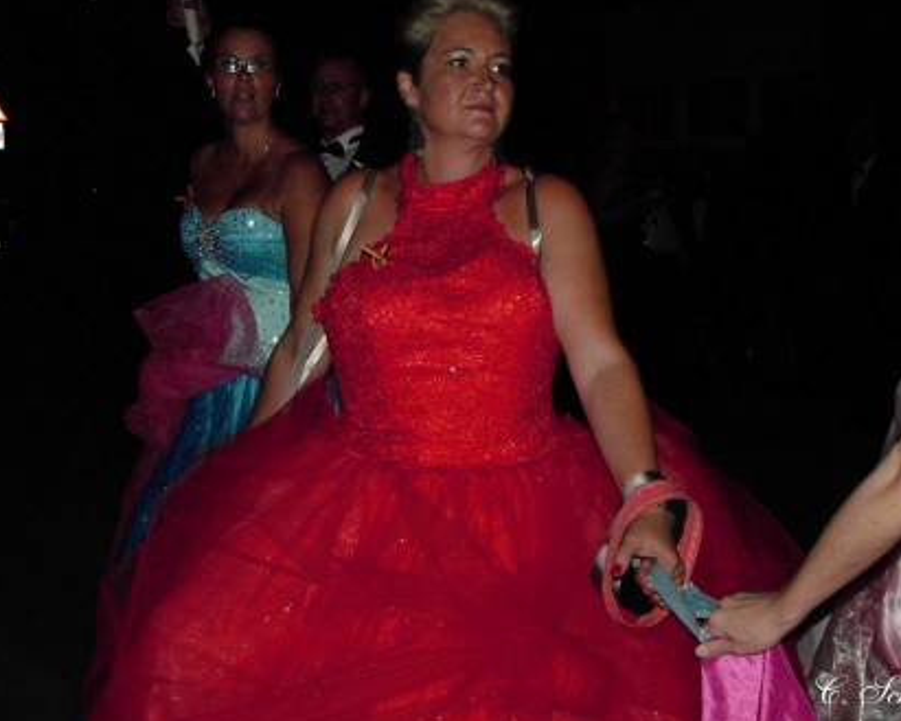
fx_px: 1307
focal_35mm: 49
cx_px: 482
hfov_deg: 38.0
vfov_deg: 30.8
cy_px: 337
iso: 200
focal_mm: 6.6
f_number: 2.8
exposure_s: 1/51
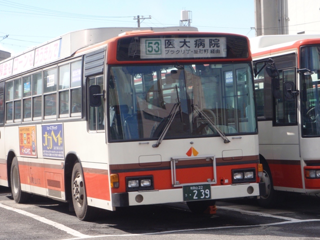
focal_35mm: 91
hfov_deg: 21.5
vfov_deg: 16.2
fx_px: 841
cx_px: 160
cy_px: 120
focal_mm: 16.25
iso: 160
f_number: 4.7
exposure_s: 1/500
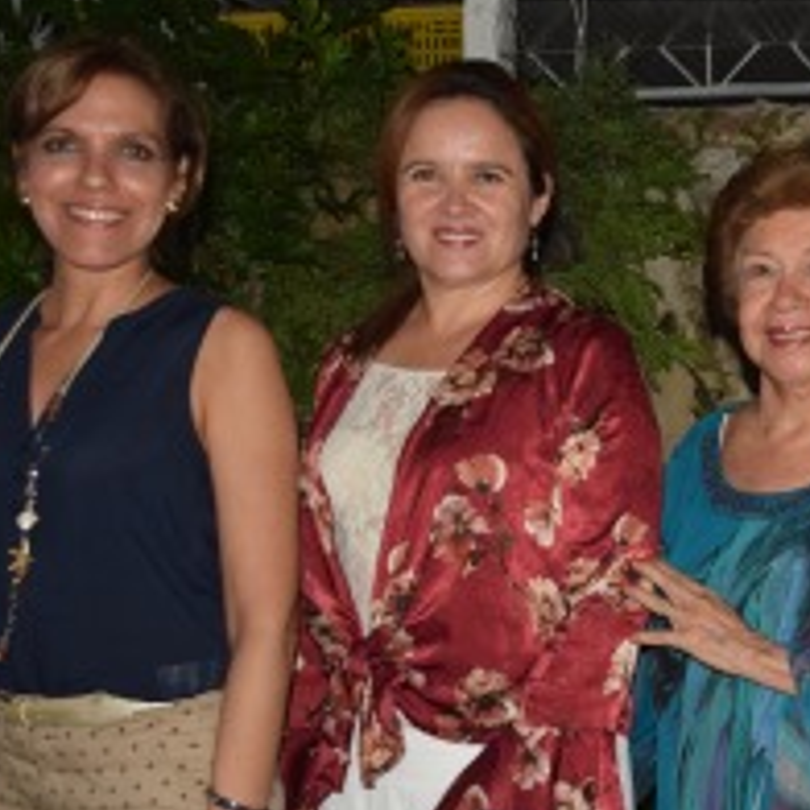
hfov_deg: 25.6
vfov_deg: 26.8
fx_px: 1694
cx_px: 802
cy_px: 486
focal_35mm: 64
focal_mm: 22
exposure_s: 1/100
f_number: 4
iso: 800
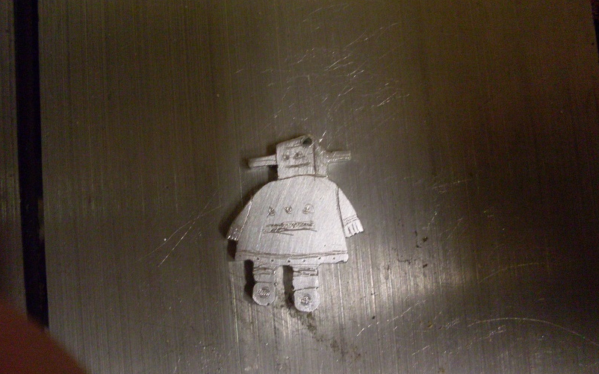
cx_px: 297
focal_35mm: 41
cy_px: 202
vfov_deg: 31.2
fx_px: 669
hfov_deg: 48.2
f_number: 2.8
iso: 200
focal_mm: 6.3
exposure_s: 1/45
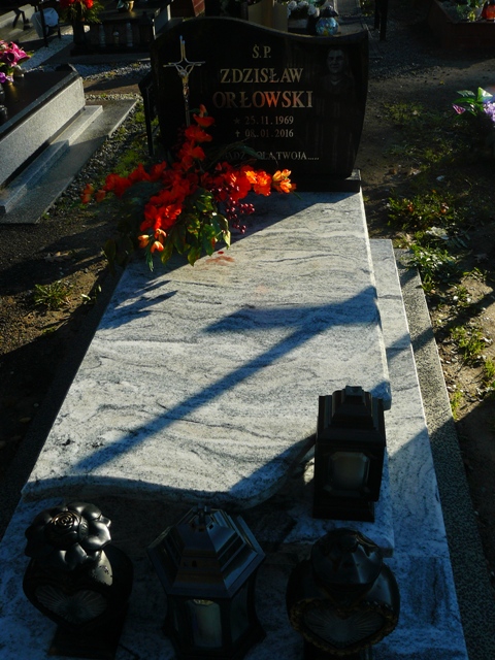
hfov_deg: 39.7
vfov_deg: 51.4
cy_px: 330
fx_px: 686
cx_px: 248
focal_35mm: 36
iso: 100
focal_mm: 6
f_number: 5.6
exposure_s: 1/200
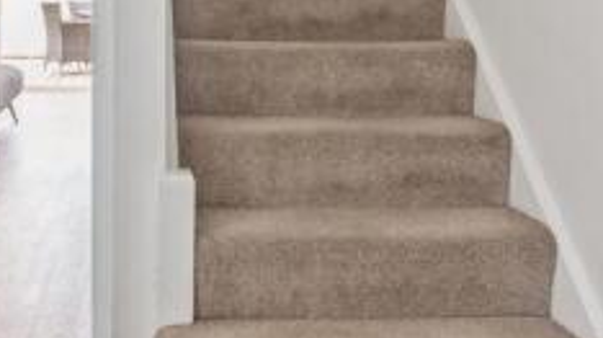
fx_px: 751
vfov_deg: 24.5
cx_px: 151
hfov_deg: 42.4
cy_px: 22
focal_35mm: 47
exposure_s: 1/6
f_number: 5.6
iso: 640
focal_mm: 16
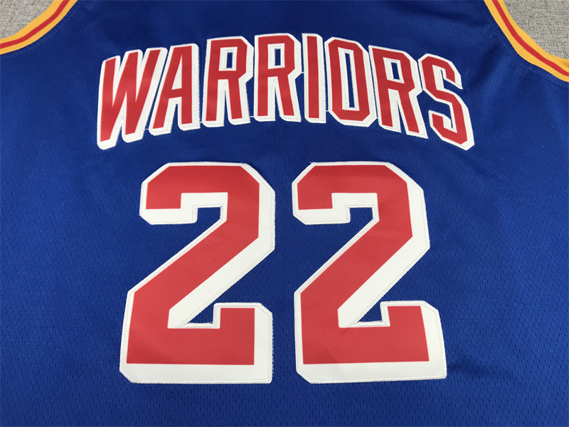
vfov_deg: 49.7
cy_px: 214
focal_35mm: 28
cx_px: 284
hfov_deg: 63.4
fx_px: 460
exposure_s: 1/50
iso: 25
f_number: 1.8
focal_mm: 3.99
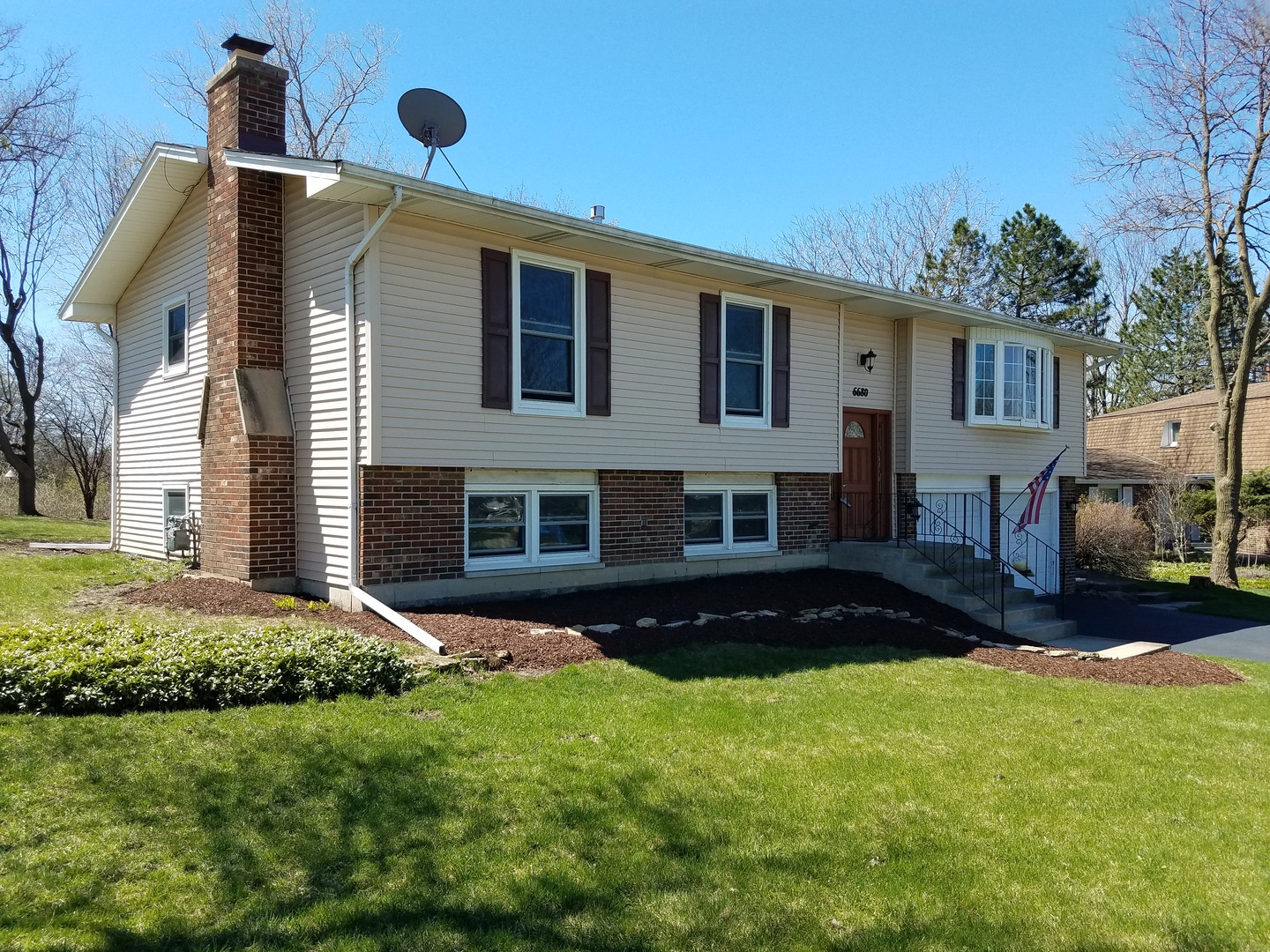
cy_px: 476
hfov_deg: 67.3
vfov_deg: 53.1
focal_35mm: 26
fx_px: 954
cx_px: 635
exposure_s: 1/1084
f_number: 1.7
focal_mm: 4.2
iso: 40
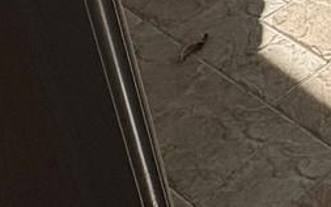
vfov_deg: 12.1
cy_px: -229
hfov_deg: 18.0
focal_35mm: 94
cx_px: 582
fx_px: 848
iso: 50
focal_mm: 2.22
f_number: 2.2
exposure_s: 1/944
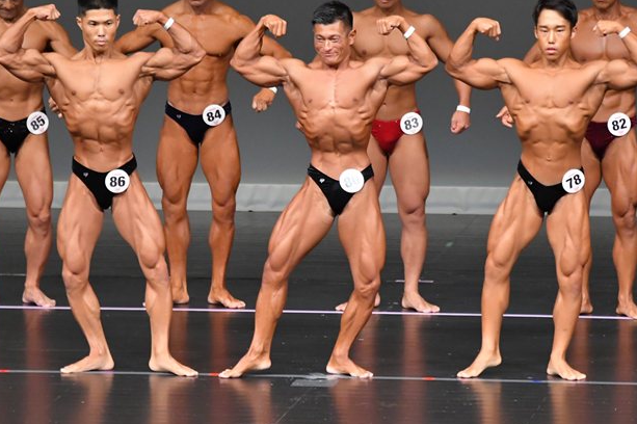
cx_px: 326
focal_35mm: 398
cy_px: 183
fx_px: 7038
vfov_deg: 3.5
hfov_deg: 5.2
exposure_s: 1/400
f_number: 5.6
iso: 5000
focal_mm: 210
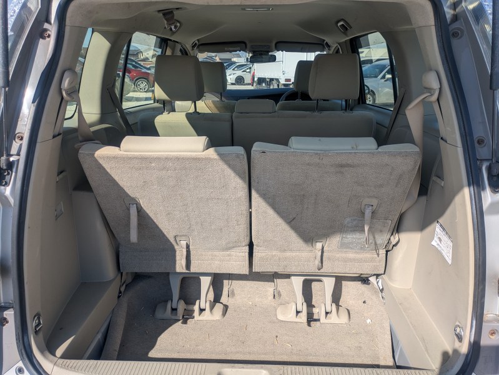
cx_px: 250
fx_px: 361
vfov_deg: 54.9
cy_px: 188
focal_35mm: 25
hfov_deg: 69.4
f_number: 1.89
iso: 49
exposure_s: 1/2222
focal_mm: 5.43
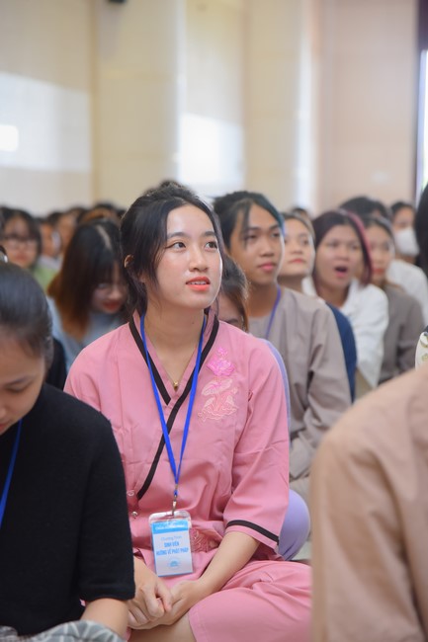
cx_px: 214
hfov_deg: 11.4
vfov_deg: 17.1
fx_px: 2141
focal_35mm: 120
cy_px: 321
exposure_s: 1/100
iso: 1250
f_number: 5
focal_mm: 120
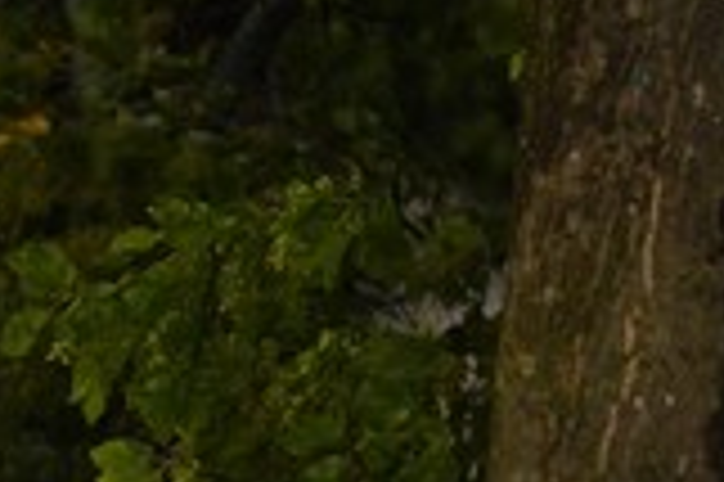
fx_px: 11210
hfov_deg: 3.7
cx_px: 333
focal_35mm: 558
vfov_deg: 2.5
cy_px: 387
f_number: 2.8
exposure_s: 1/125
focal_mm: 112
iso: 3200
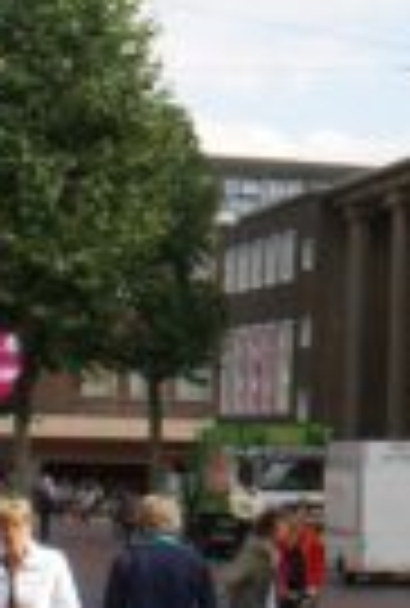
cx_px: 554
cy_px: -68
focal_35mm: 133
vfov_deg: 15.0
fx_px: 2255
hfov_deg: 10.2
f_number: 10
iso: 100
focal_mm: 20
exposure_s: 1/80
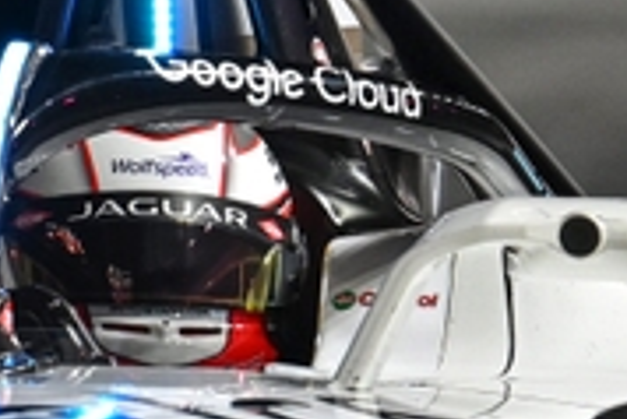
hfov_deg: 0.9
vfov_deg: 0.6
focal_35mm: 2250
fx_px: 39218
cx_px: 14
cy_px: 512
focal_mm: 400
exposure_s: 1/640
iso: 1600
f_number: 4.5
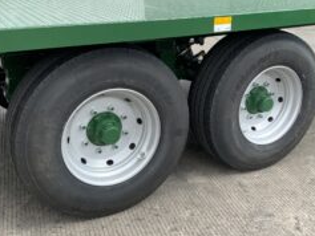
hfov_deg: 42.8
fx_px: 401
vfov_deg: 32.9
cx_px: 182
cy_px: 110
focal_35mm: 44
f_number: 1.8
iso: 16
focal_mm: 3
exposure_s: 1/691
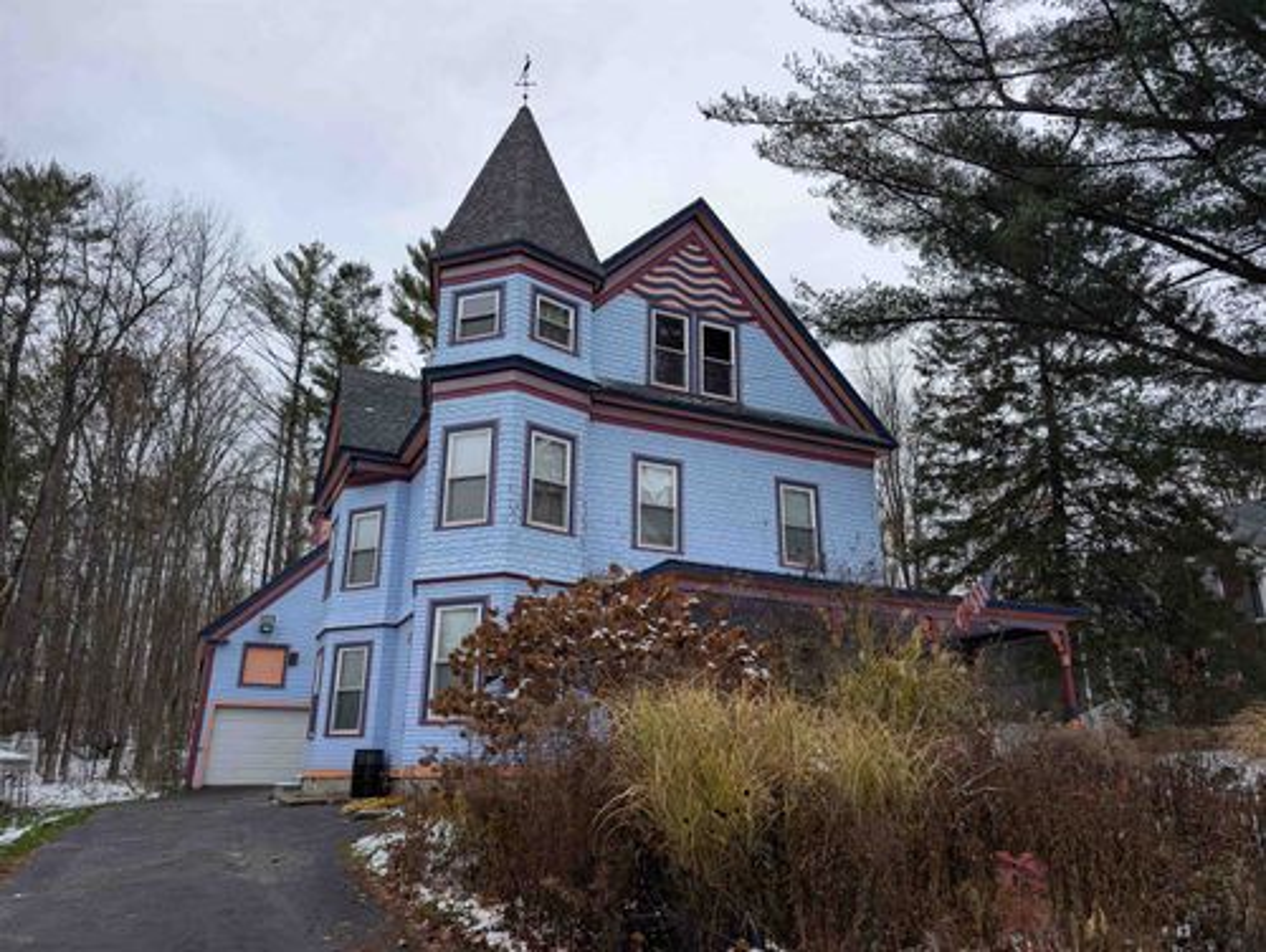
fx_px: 879
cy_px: 476
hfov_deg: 71.5
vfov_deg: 56.9
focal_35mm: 24
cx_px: 633
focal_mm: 6.9
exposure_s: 1/136
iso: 22
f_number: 1.68
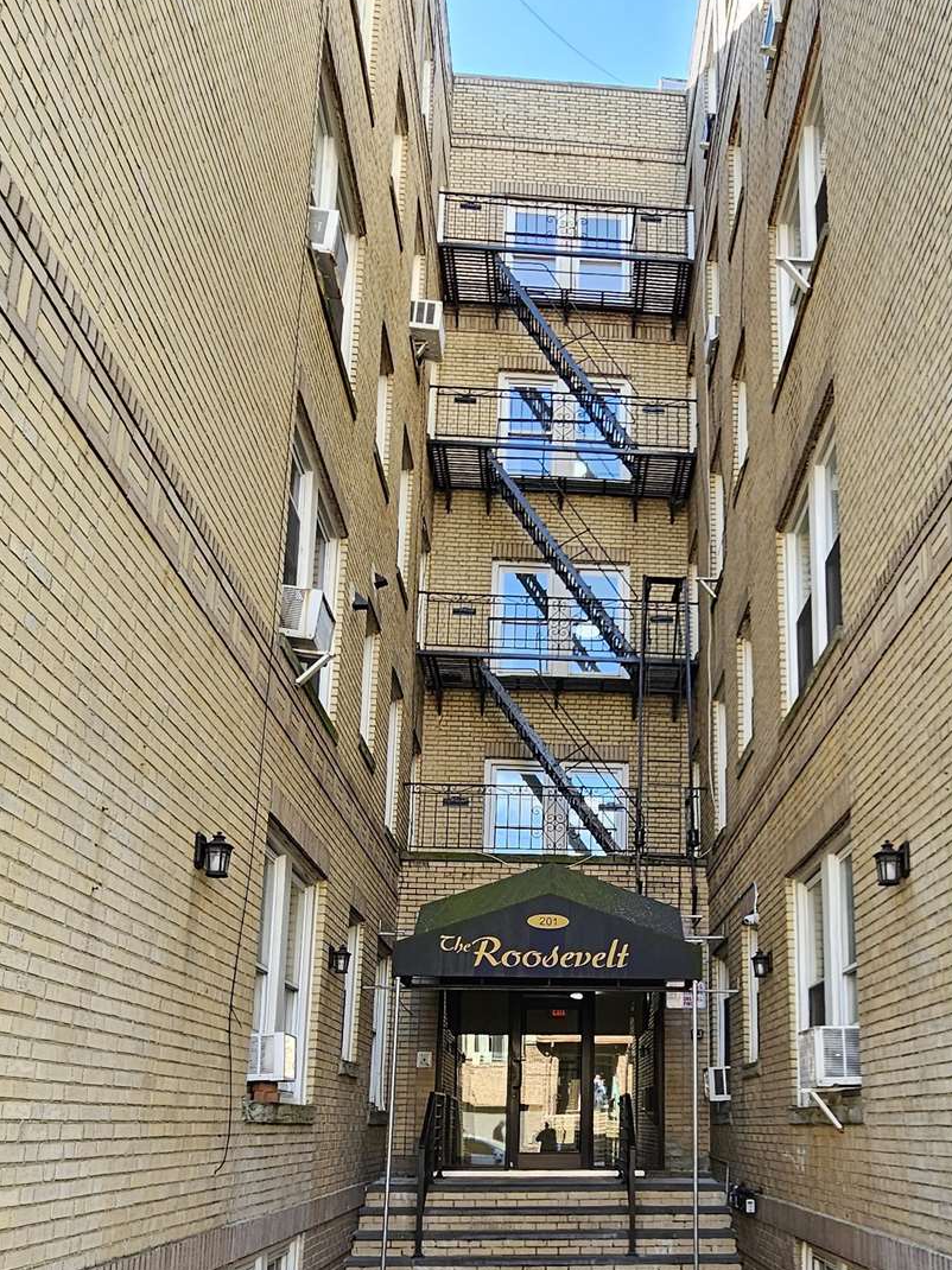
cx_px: 662
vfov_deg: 61.4
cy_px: 877
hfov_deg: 48.6
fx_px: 1027
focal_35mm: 28
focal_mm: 2.2
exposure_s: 1/120
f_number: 2.2
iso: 64
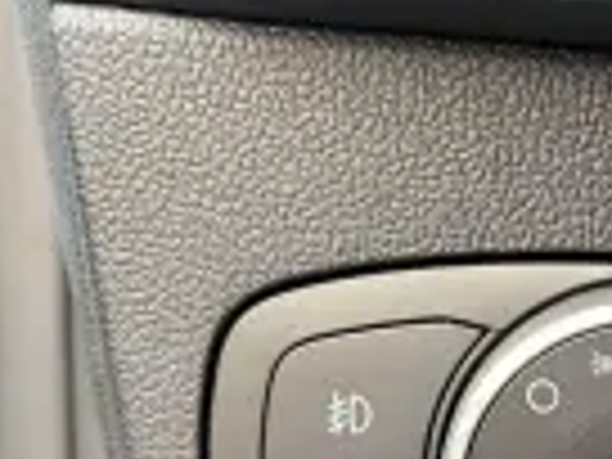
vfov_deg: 20.7
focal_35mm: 69
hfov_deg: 26.5
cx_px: 626
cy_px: 446
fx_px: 1220
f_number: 1.6
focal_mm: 5.96
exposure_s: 1/60
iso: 160
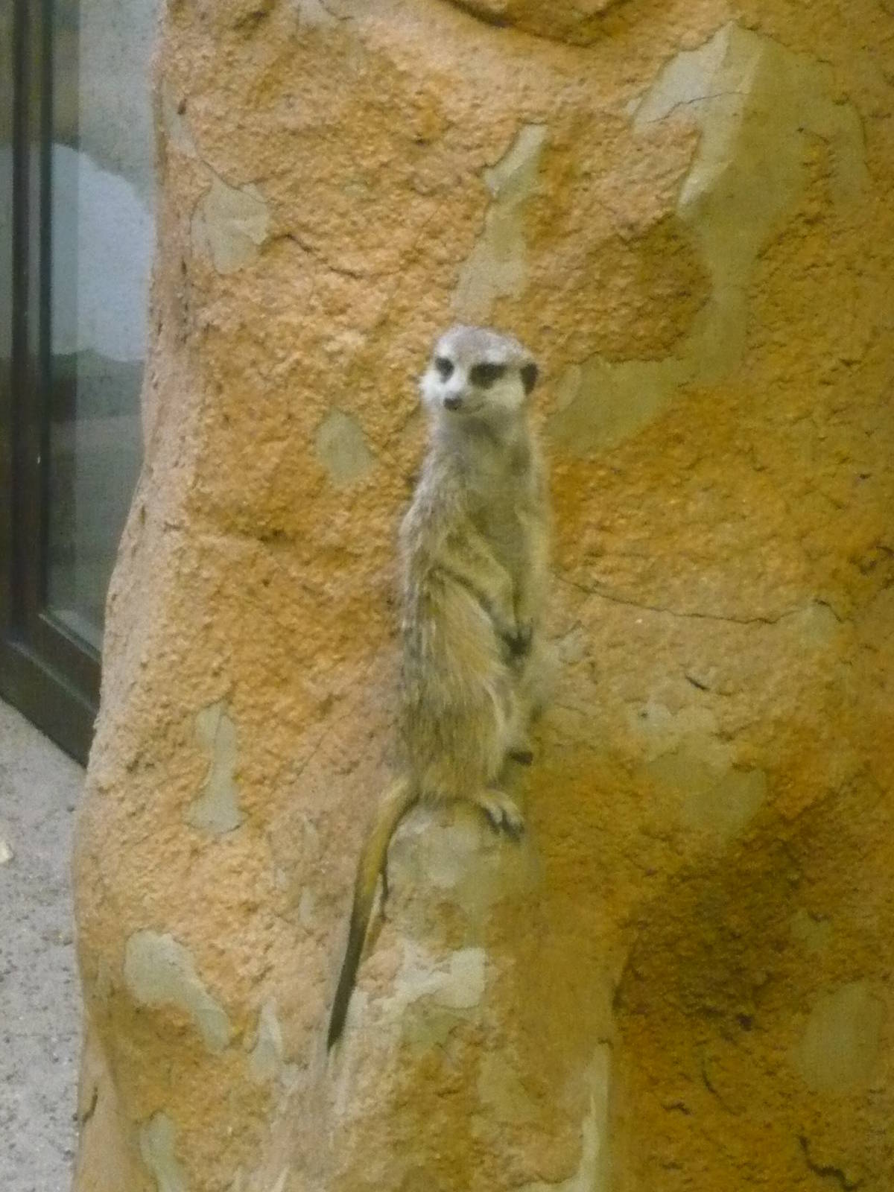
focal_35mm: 160
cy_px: 596
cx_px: 447
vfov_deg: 12.3
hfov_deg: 9.3
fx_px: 5510
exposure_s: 1/8
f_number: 5.1
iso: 800
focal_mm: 16.5
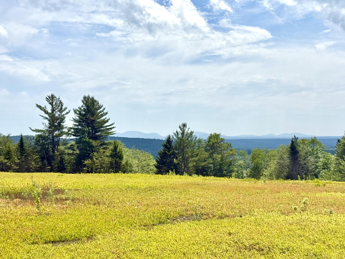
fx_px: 598
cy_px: 127
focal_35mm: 60
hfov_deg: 32.1
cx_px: 194
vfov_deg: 24.4
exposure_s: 1/11364
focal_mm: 6.76
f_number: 1.78
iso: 64
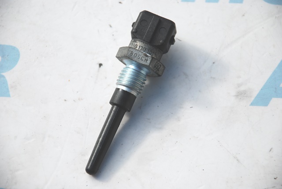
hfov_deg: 10.2
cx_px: 141
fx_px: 1588
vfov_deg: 6.8
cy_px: 94
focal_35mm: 202
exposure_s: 1/500
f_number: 5.6
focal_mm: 135
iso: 200
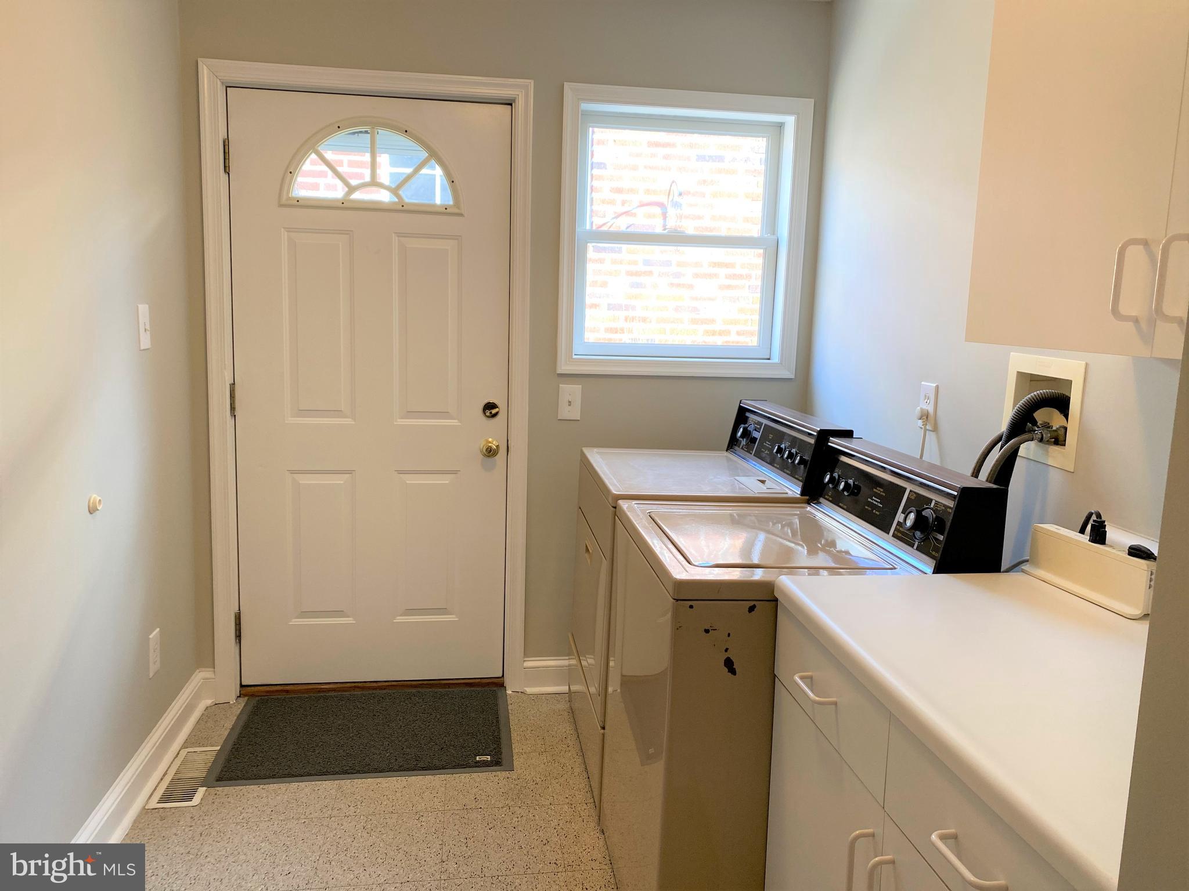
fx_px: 893
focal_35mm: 26
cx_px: 594
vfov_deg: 53.1
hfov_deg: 67.3
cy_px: 446
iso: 100
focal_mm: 4.25
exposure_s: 1/120
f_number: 1.8
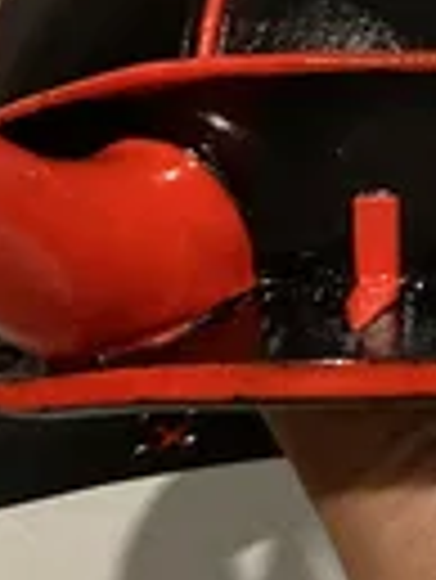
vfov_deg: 14.4
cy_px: 92
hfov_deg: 10.7
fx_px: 2280
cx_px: 569
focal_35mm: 136
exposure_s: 1/40
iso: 400
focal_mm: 3.99
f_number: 1.8
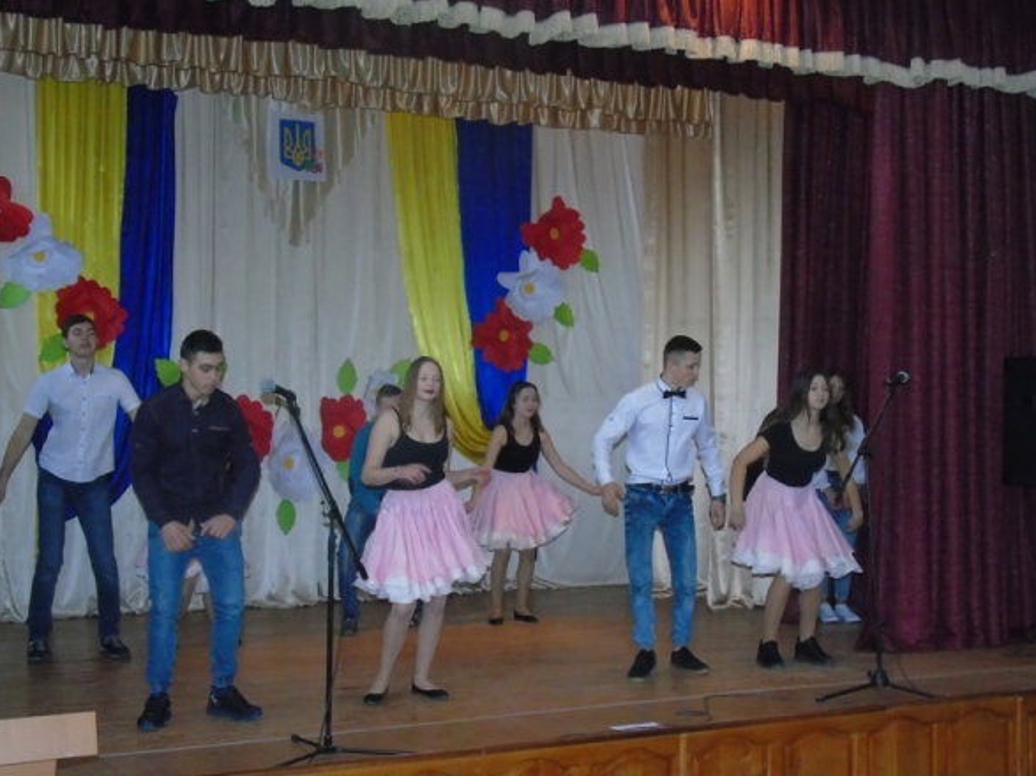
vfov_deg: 30.9
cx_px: 524
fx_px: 1406
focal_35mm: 47
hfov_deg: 40.4
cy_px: 383
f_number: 4.1
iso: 800
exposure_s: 1/50
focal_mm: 8.2
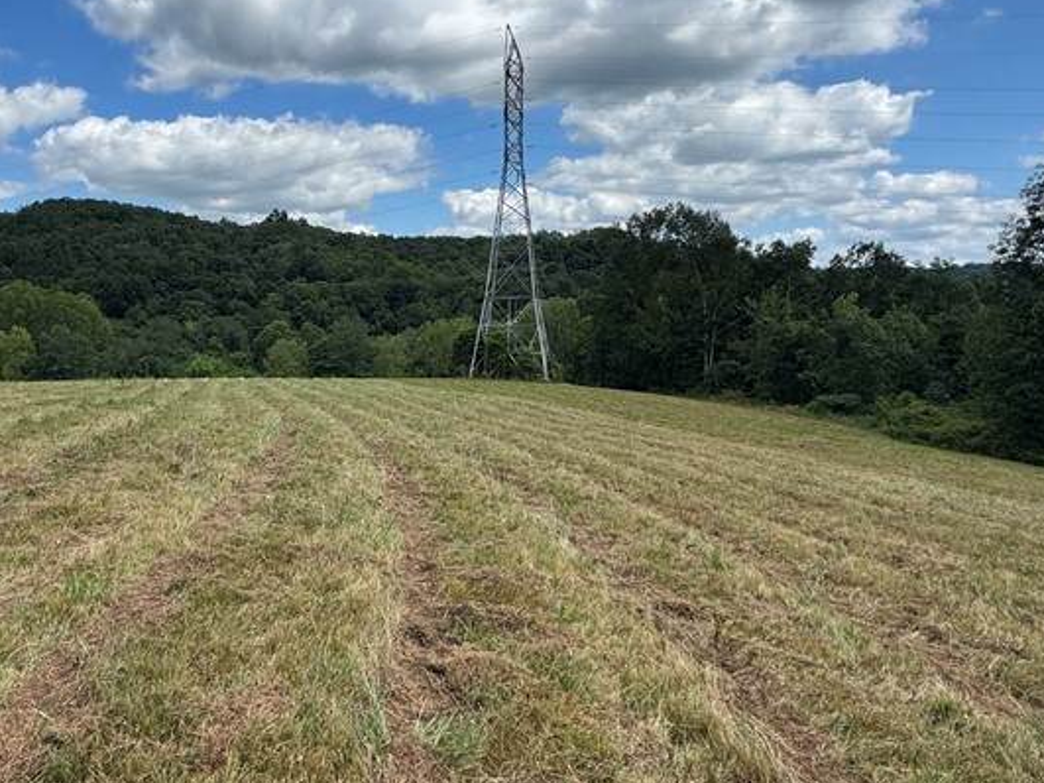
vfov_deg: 51.3
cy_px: 354
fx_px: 814
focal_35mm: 27
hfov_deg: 63.6
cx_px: 342
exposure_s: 1/1637
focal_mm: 2.22
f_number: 2.2
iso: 50
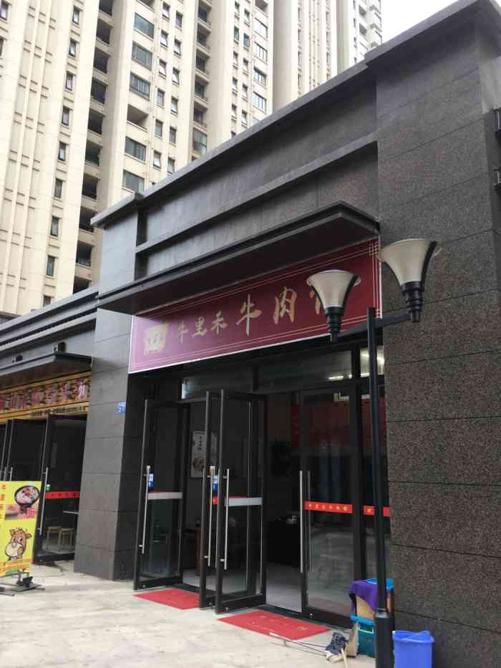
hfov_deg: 48.2
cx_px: 250
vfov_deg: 61.7
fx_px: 559
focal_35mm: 29
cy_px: 334
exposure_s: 1/100
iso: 40
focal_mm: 4.15
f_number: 2.2
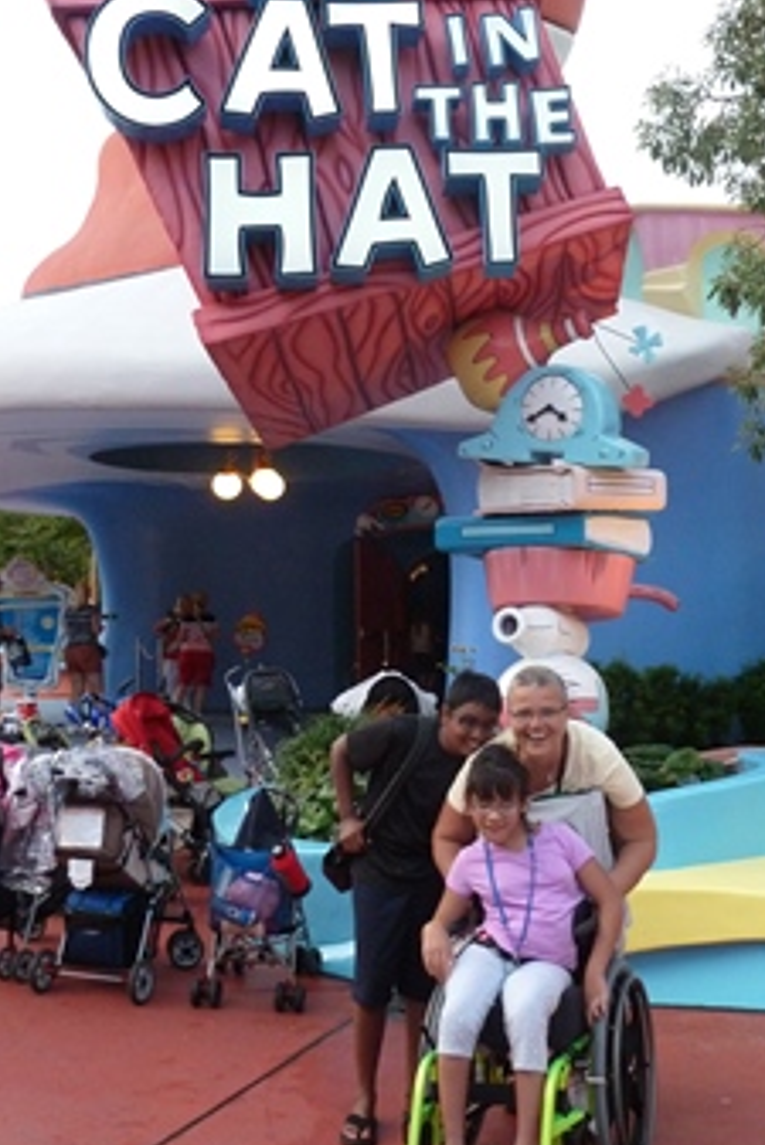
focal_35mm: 42
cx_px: 466
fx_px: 1337
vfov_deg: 46.4
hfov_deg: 31.8
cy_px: 544
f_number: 3.6
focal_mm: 6.1
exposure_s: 1/60
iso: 500
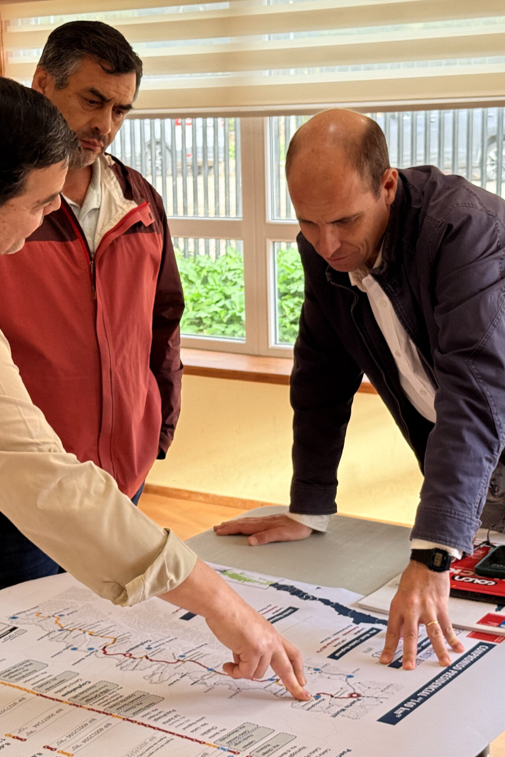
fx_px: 1410
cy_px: 378
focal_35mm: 67
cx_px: 159
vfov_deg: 30.1
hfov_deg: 20.2
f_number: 1.78
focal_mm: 6.76
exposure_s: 1/186
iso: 64
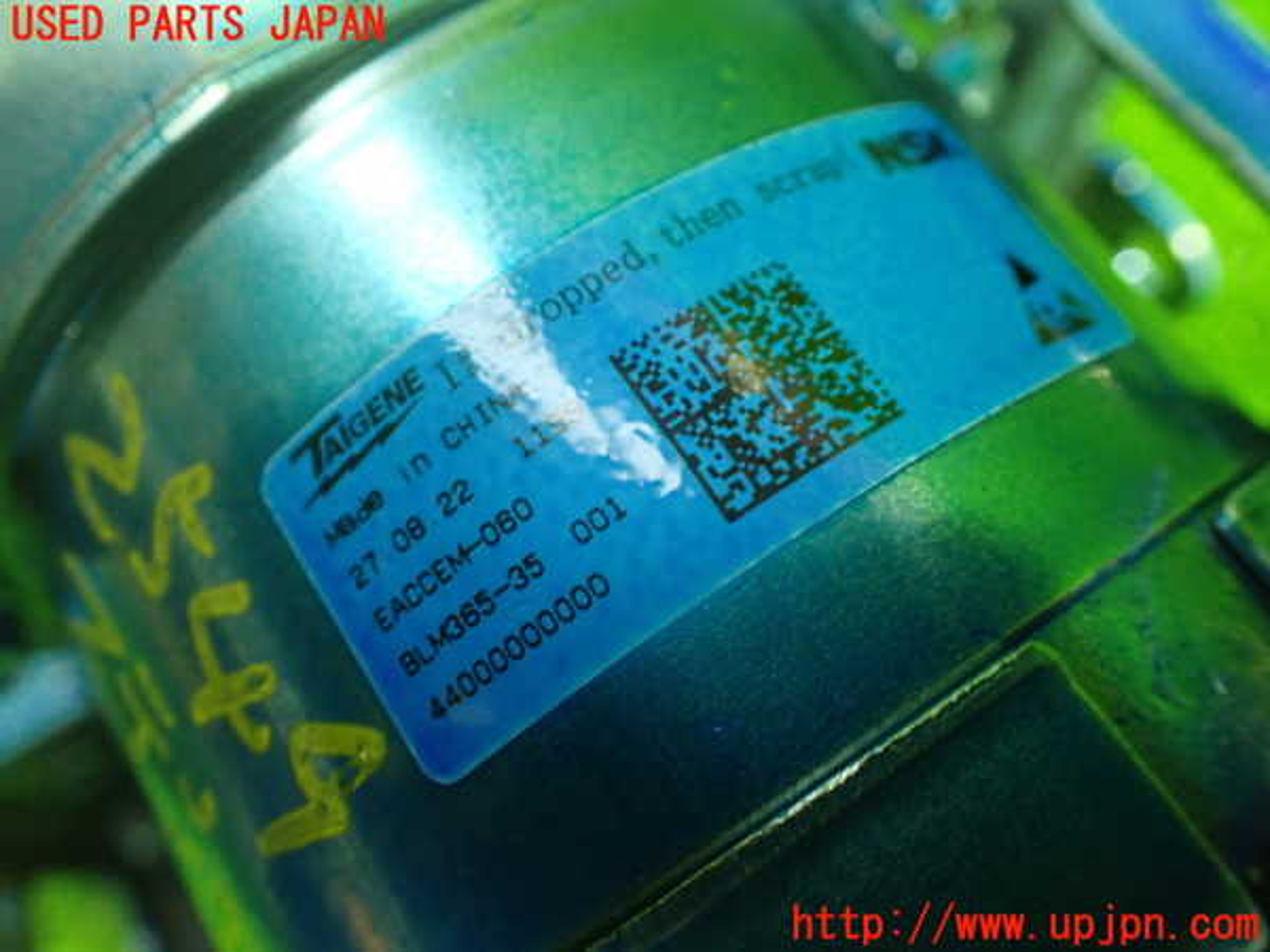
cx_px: 635
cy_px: 476
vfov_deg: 46.8
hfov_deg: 60.0
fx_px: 1101
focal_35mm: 30
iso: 1000
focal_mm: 5.4
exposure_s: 1/30
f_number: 2.3
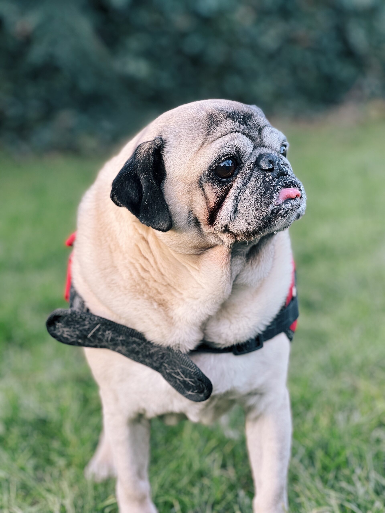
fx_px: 1142
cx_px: 192
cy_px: 256
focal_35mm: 77
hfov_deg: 19.1
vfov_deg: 25.3
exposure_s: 1/121
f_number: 2.8
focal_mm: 9
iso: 50
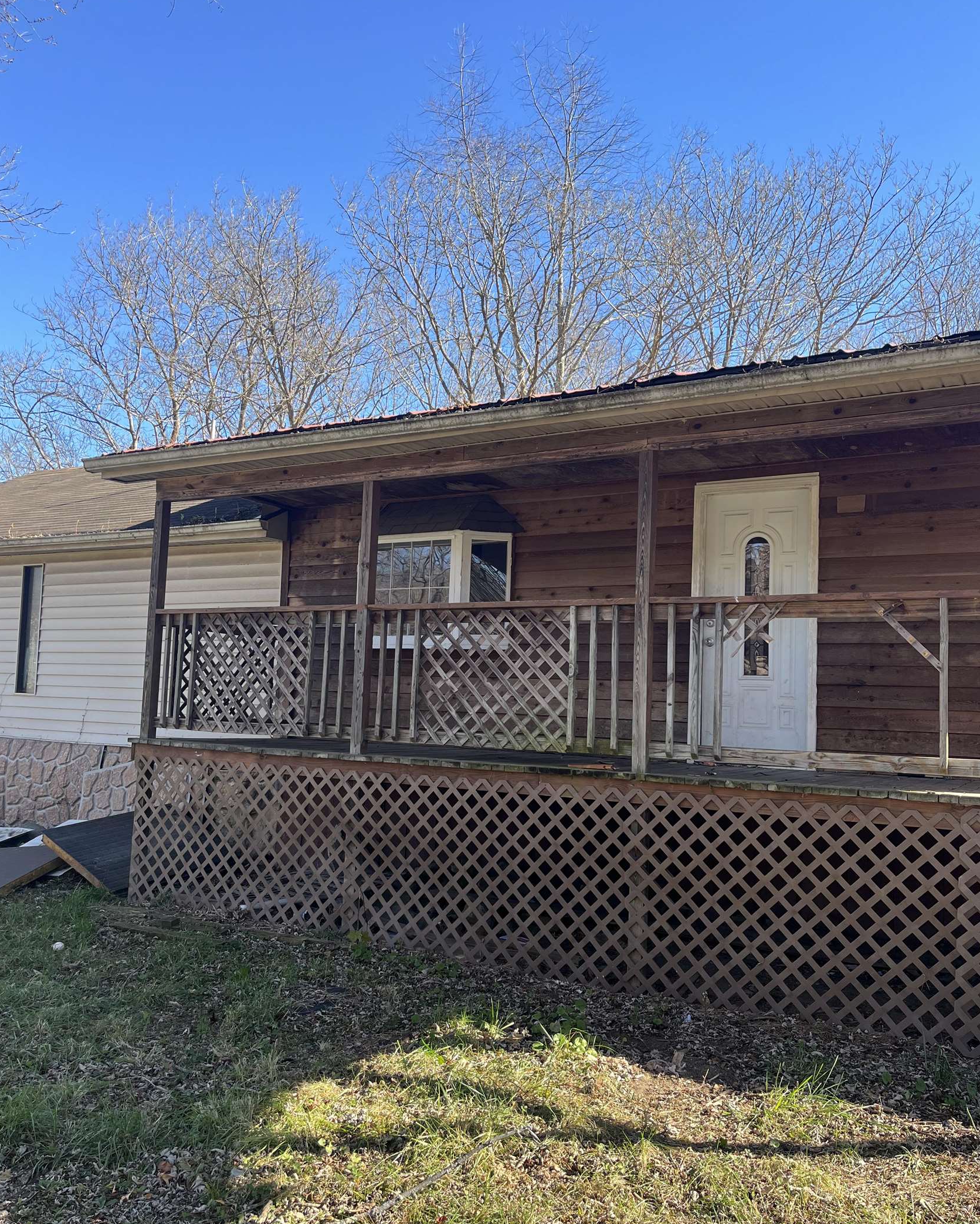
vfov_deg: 62.2
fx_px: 1015
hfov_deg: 51.5
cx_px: 494
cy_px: 631
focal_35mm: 28
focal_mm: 5.1
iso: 50
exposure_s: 1/705
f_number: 1.6
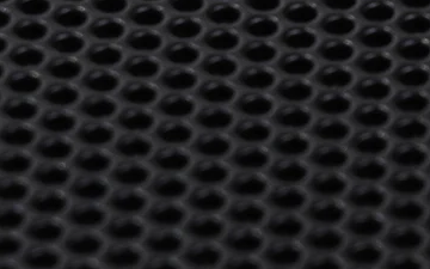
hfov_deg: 3.7
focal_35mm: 571
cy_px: -164
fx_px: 6691
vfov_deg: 2.3
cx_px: 672
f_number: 22
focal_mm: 105
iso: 320
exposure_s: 1/6
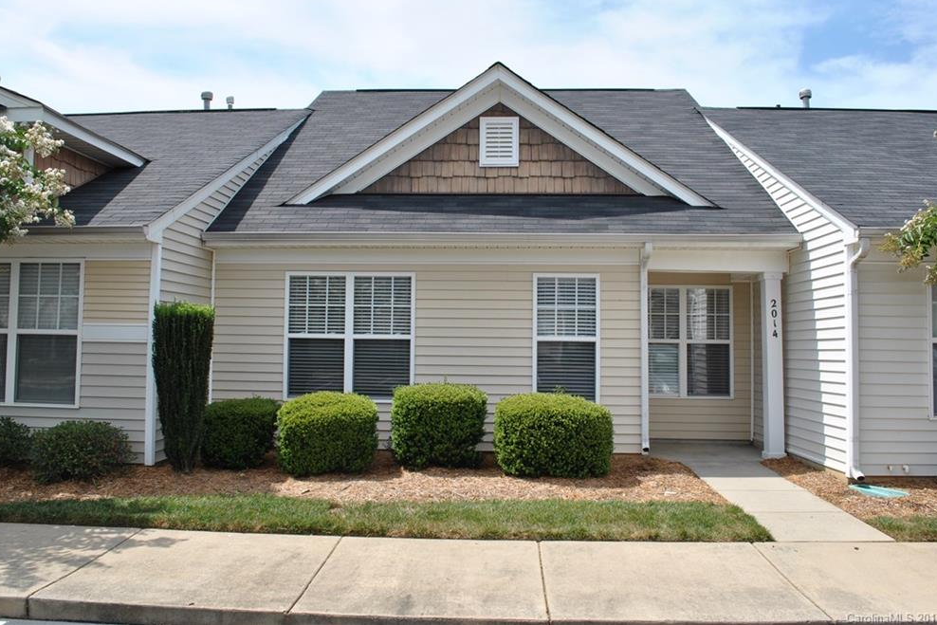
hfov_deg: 65.5
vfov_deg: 46.4
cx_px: 463
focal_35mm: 28
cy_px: 302
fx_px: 729
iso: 100
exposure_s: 1/250
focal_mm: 18
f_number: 8
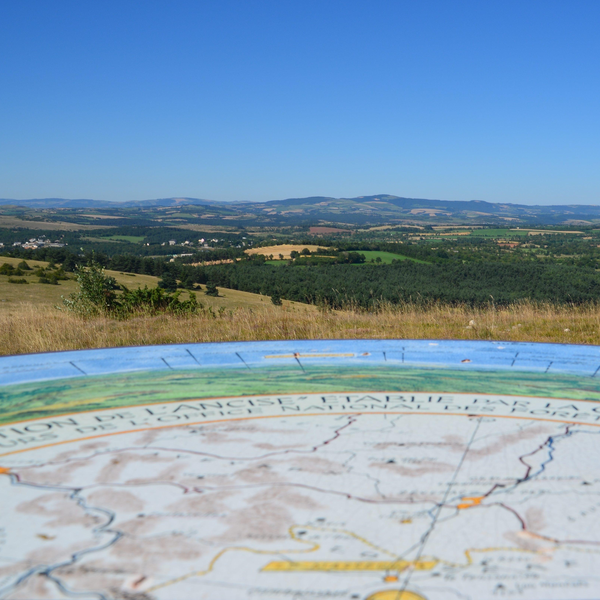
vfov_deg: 37.8
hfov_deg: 37.5
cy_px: 302
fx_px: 876
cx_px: 391
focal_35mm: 45
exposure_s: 1/250
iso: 100
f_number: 13
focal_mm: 23
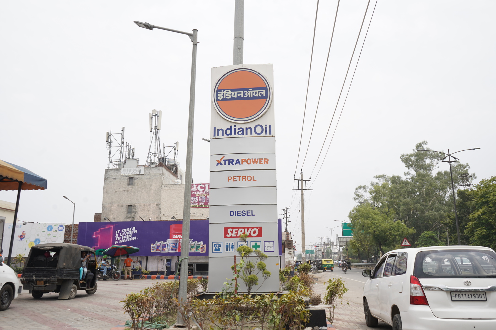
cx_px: 248
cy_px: 165
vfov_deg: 46.4
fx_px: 386
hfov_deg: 65.5
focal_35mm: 28
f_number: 8
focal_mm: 28
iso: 100
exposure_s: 1/125
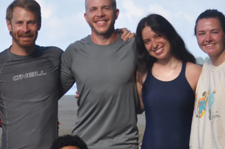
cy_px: 90
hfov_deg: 8.7
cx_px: 95
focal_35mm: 236
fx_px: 1476
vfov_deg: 5.8
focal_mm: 55
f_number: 4
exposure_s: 1/1000
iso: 200
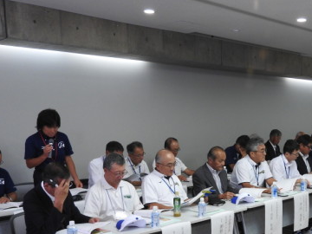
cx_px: 238
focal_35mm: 50
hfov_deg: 37.2
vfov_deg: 28.5
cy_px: 187
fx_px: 451
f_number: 3.5
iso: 180
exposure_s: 1/30
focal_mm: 5.4
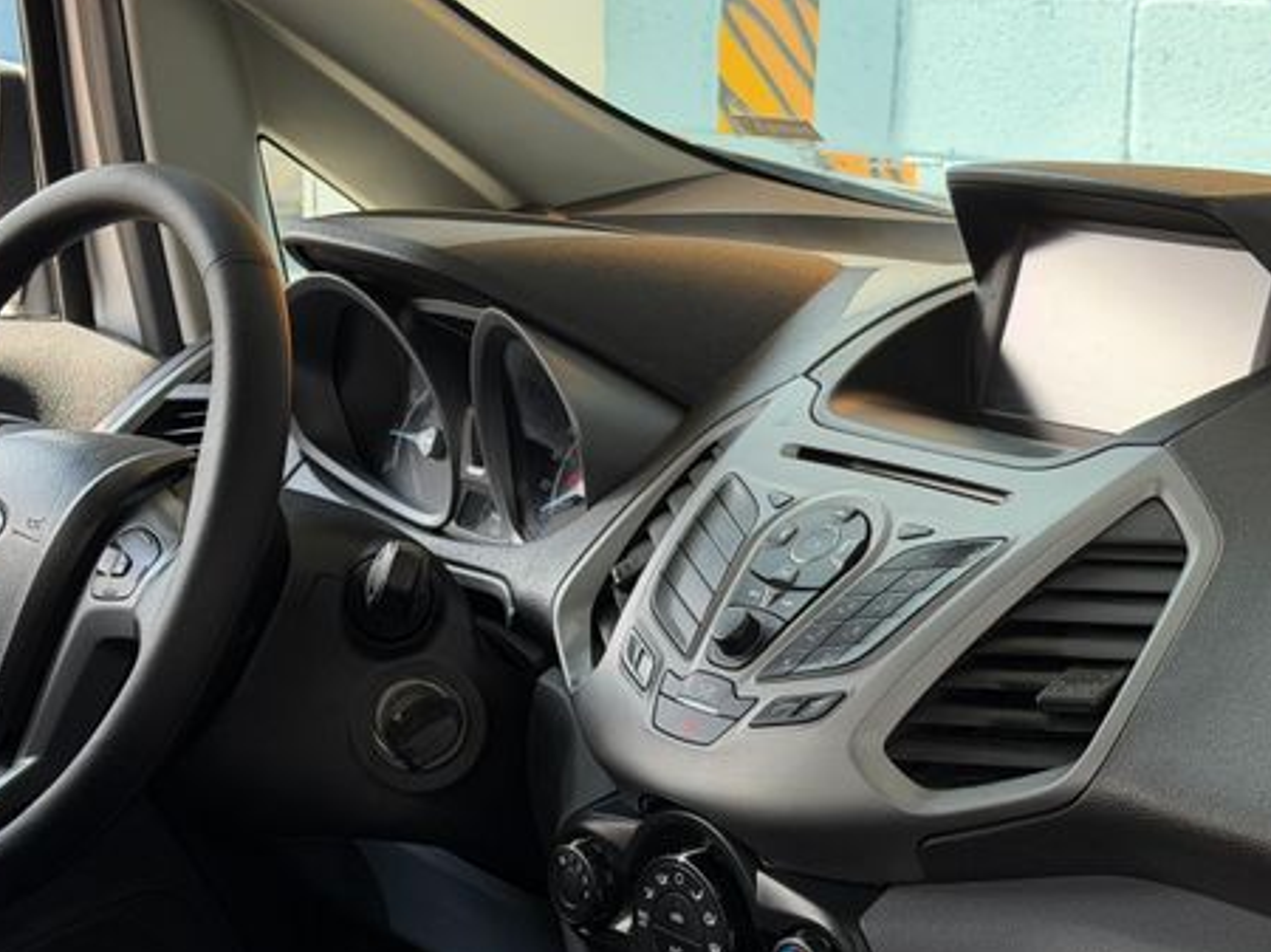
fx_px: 3009
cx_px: 729
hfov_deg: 23.8
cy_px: 675
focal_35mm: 82
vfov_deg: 17.9
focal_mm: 6.76
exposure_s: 1/207
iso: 64
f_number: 1.78
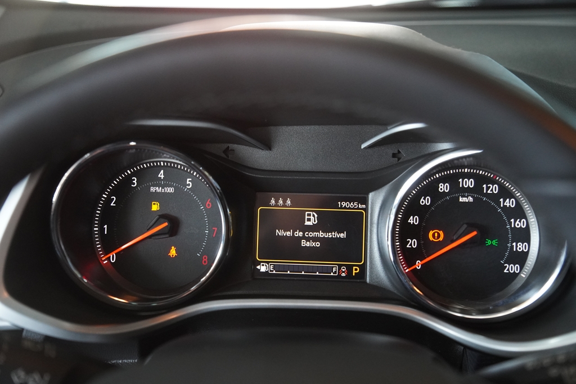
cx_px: 288
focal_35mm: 60
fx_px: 960
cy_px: 192
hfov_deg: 33.4
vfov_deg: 22.6
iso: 2000
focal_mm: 40
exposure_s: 1/160
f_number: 2.8
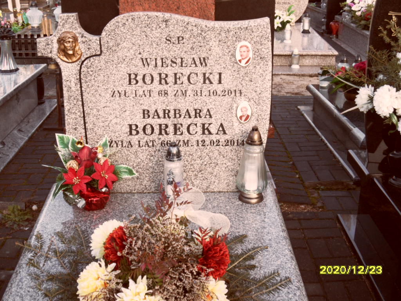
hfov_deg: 38.2
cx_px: 200
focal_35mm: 50
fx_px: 579
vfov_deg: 29.1
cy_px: 150
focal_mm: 8.2
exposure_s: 1/90
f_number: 3.8
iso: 100
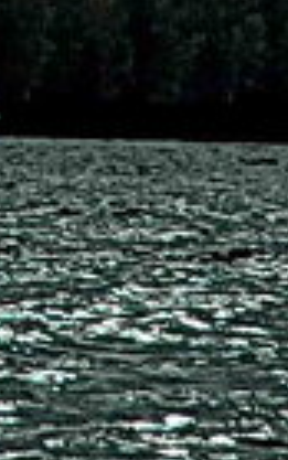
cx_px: -394
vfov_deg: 1.6
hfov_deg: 1.0
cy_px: -625
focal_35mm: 1349
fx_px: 16924
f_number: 8
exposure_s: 1/1000
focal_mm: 102
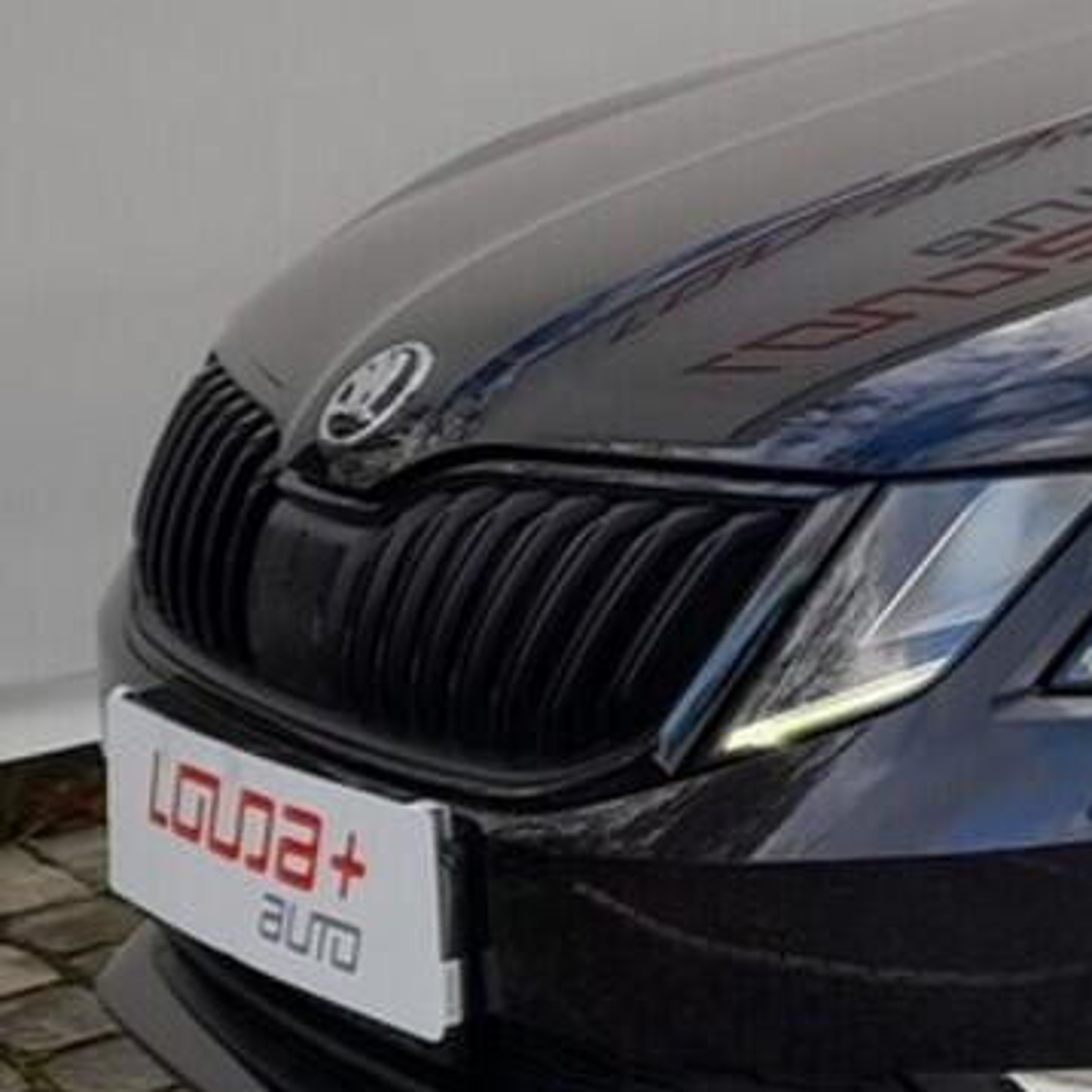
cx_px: 1806
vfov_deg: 19.4
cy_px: 281
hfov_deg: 17.0
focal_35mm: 89
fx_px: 3176
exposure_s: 1/108
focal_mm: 4.6
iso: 20
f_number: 2
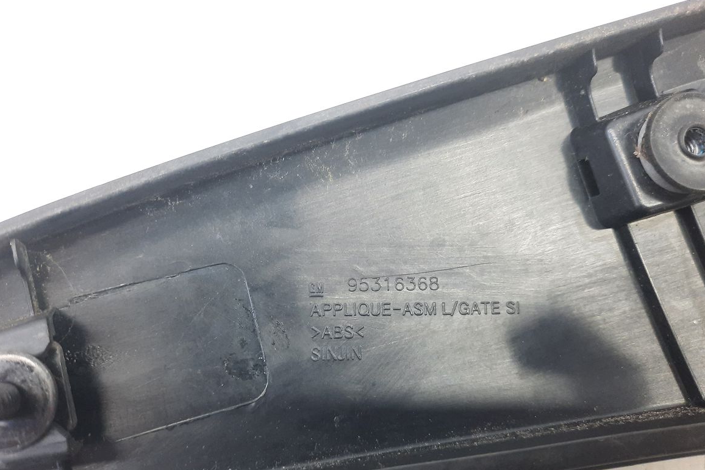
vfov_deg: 47.8
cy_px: 259
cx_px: 345
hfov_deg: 67.4
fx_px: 529
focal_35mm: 27
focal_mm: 4.6
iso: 250
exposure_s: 1/50
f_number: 2
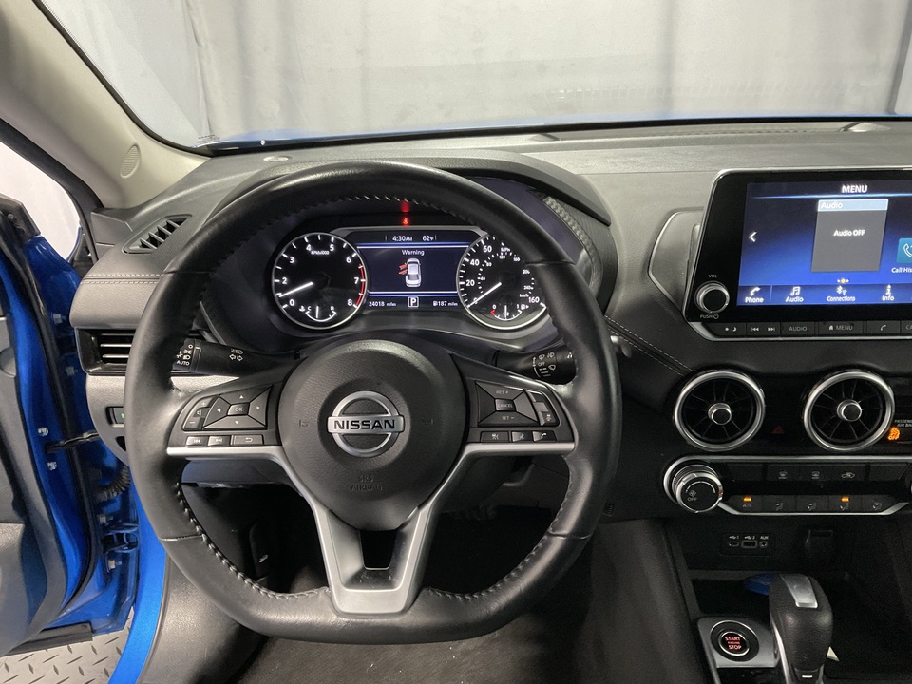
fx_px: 764
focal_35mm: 29
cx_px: 456
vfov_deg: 48.2
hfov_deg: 61.7
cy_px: 342
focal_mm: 3
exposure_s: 1/60
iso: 200
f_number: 1.8
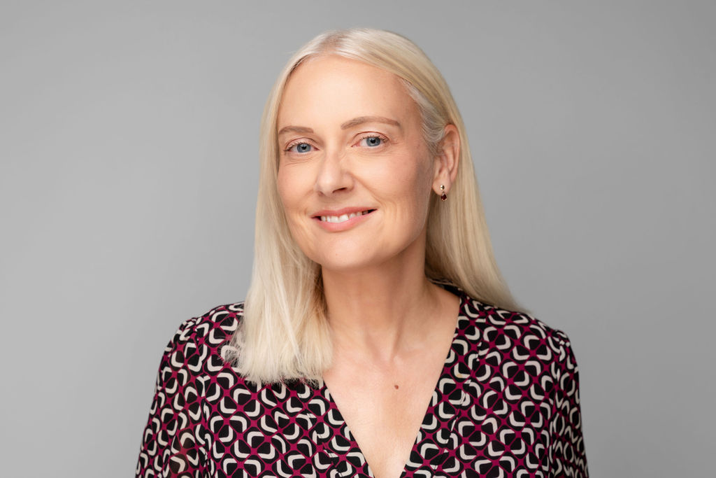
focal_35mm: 59
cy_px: 239
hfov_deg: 33.9
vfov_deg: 23.0
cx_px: 358
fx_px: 1174
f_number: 5.6
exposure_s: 1/200
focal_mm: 59
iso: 50
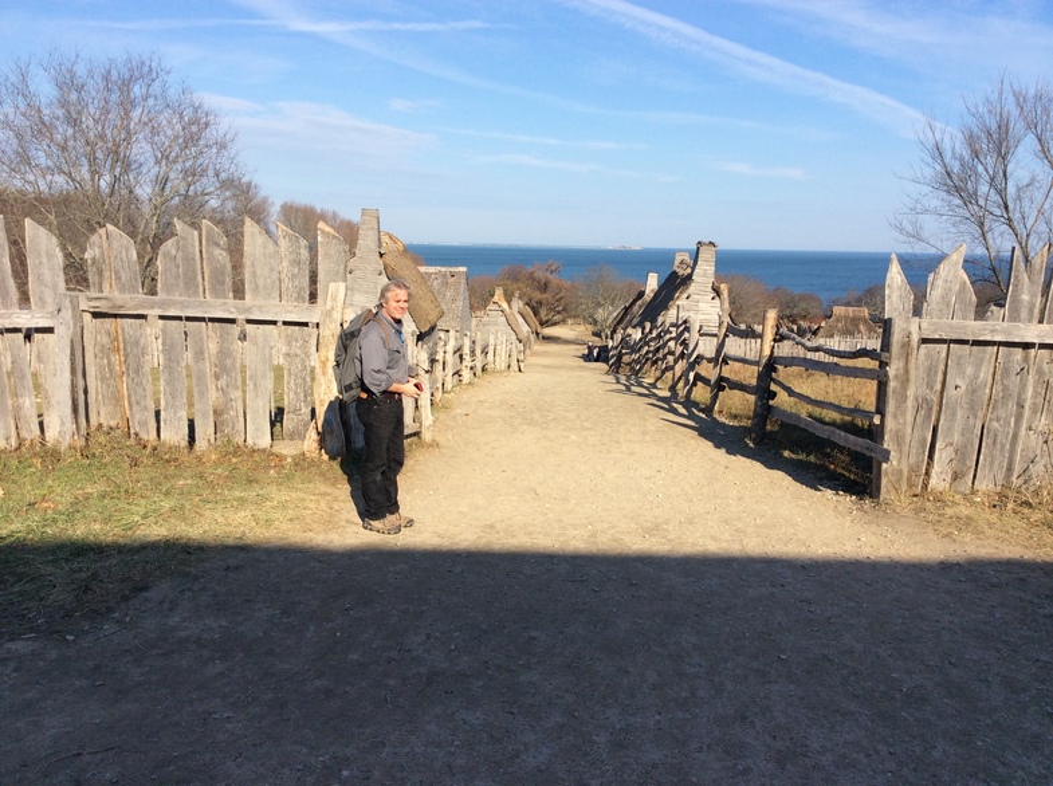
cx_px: 526
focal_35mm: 33
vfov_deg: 42.8
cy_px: 393
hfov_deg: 55.4
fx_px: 1002
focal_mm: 3.3
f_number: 2.4
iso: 32
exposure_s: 1/1395
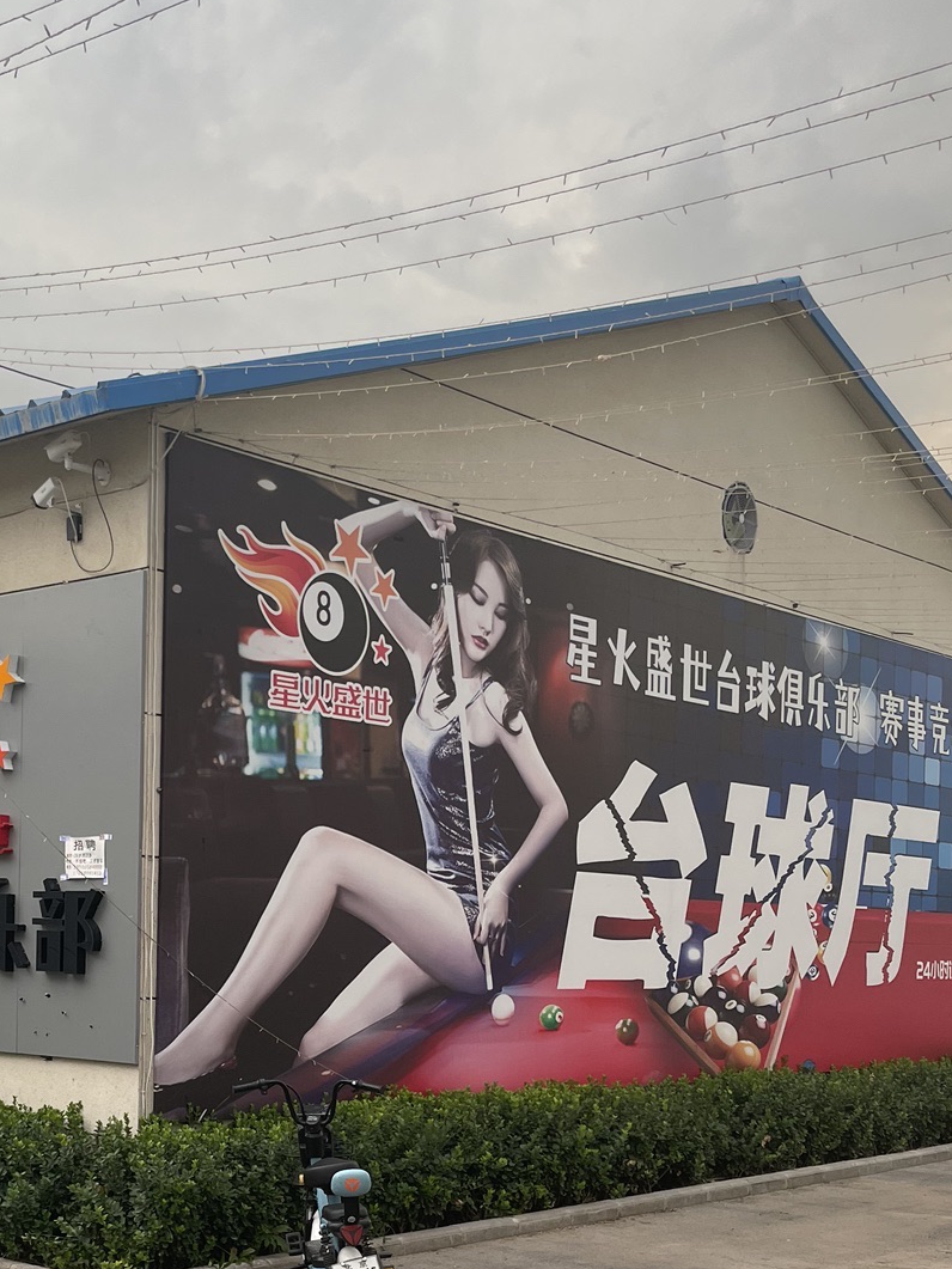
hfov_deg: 28.9
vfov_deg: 37.9
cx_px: 171
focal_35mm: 49
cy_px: 950
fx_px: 1796
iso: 32
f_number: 1.6
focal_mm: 4.2
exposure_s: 1/126
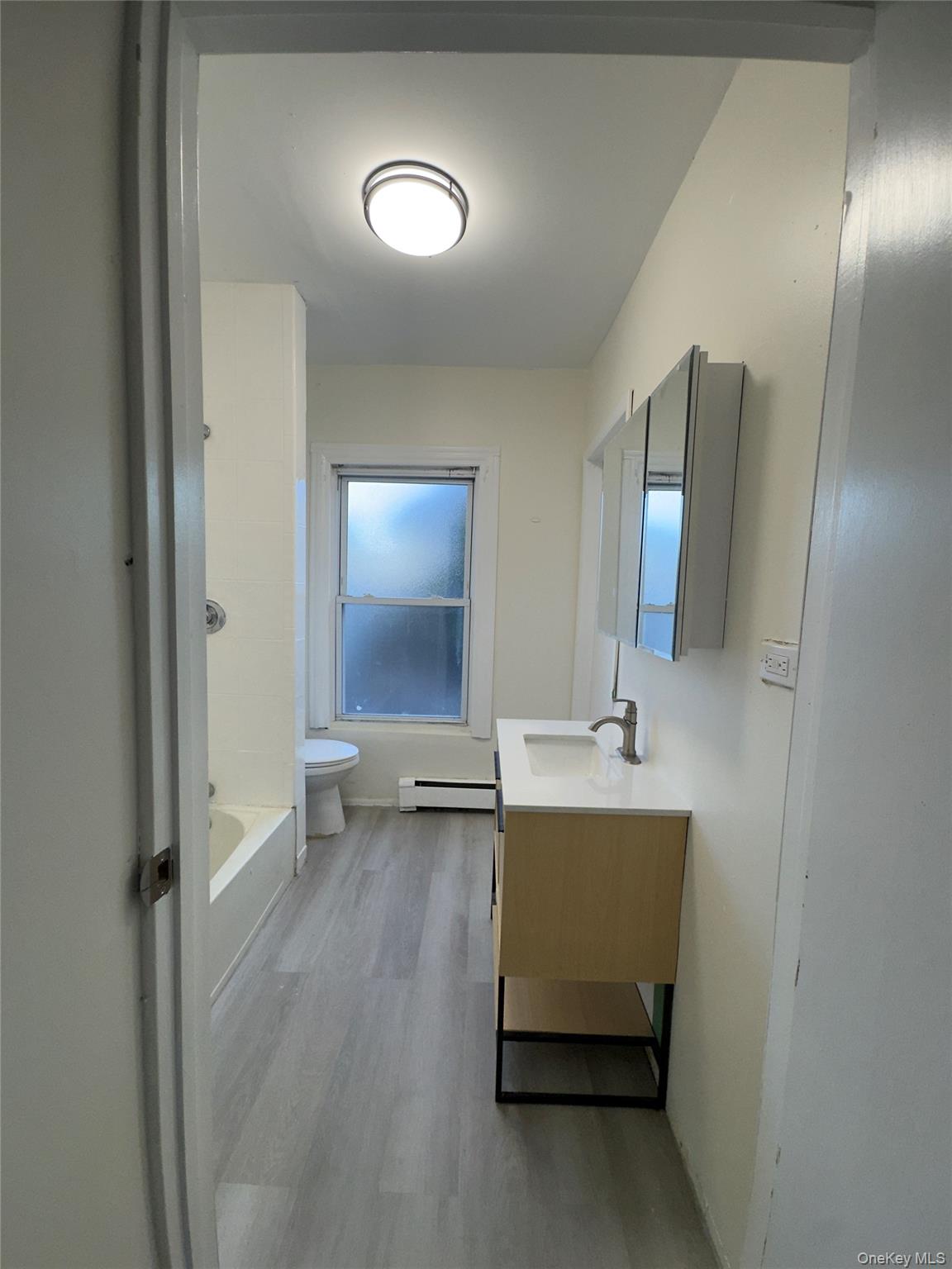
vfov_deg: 102.1
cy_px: 634
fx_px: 513
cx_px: 476
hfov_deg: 85.7
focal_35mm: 14
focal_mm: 2.22
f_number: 2.2
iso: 80
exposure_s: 1/120
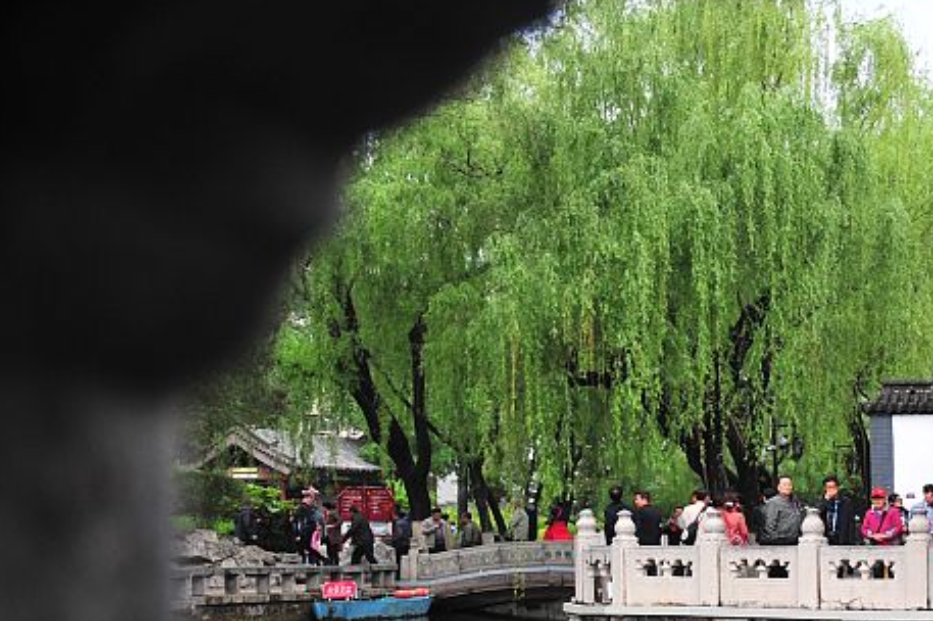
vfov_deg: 20.8
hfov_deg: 27.1
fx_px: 1632
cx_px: 1198
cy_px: 630
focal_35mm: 63
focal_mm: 24
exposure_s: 1/1000
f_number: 2.8
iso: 400
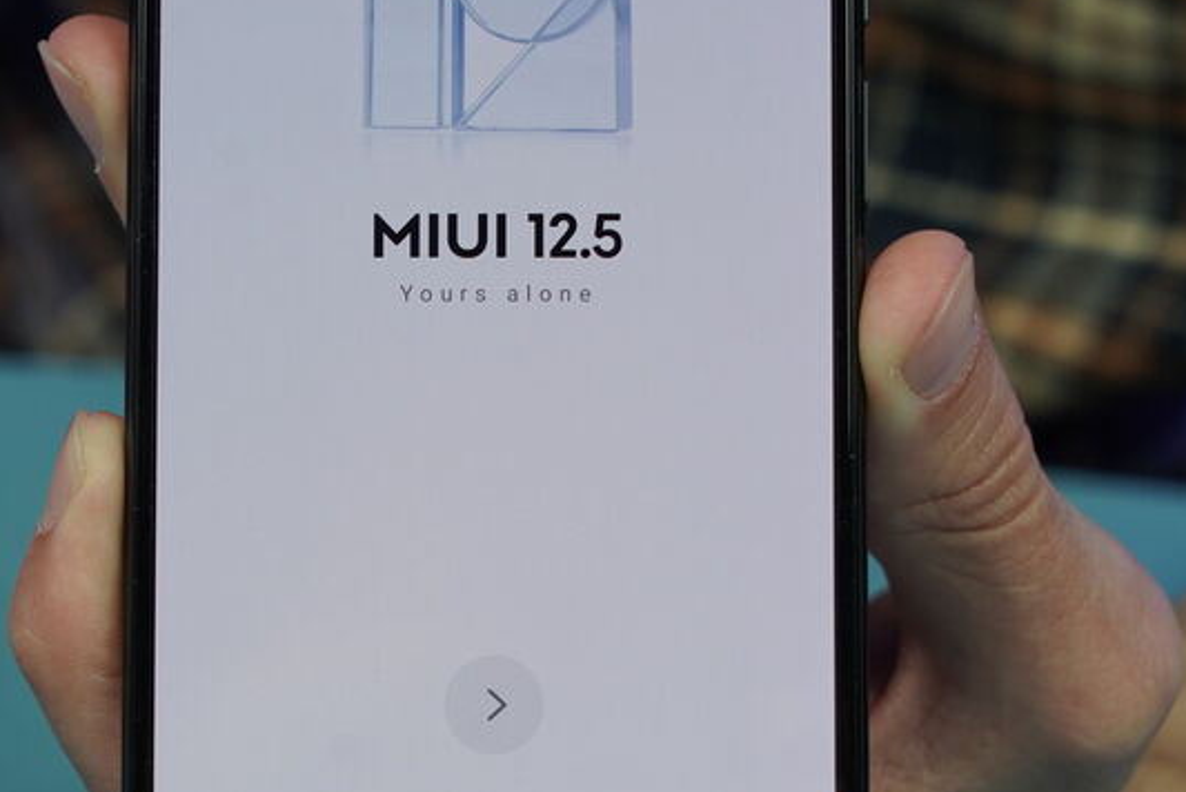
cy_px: 523
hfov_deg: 16.2
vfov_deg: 10.9
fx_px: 4153
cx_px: 425
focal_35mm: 126
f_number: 6.3
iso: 640
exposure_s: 1/160
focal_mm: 70
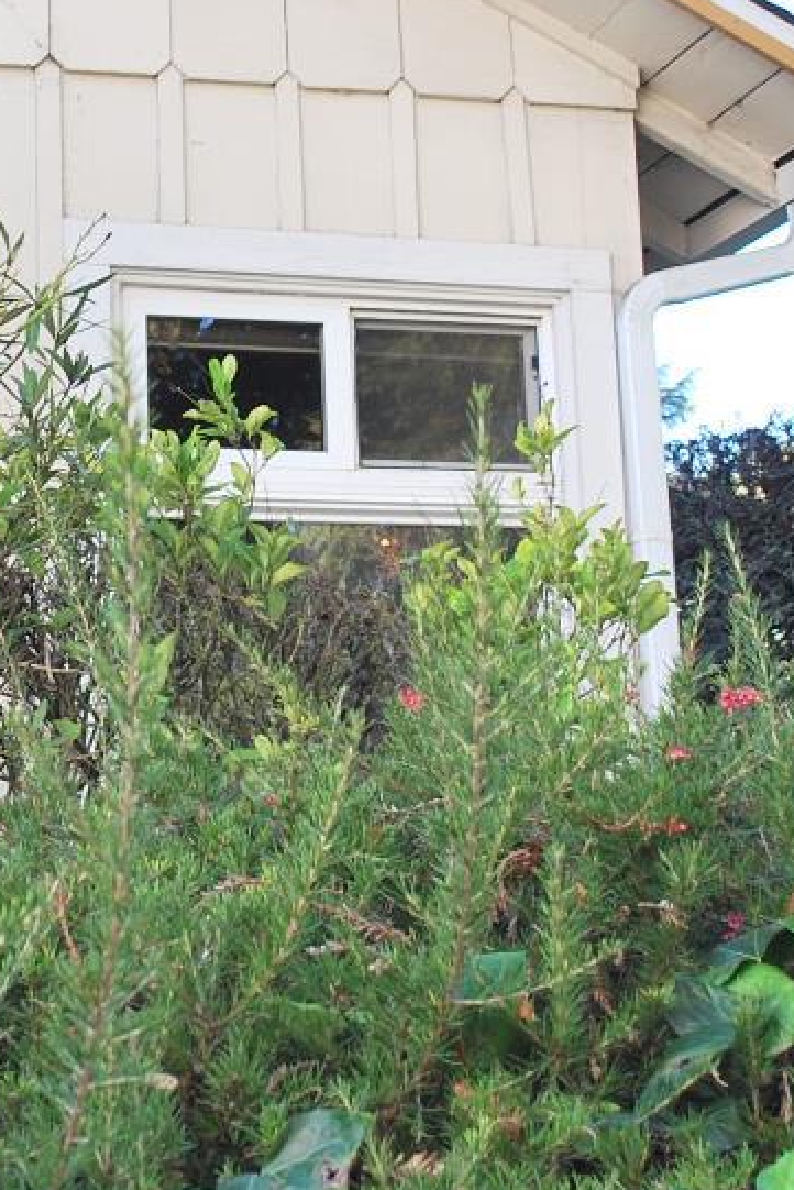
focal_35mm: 75
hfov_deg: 18.0
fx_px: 2479
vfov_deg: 26.9
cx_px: 143
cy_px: 418
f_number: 5.6
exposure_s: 1/125
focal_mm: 18
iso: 160
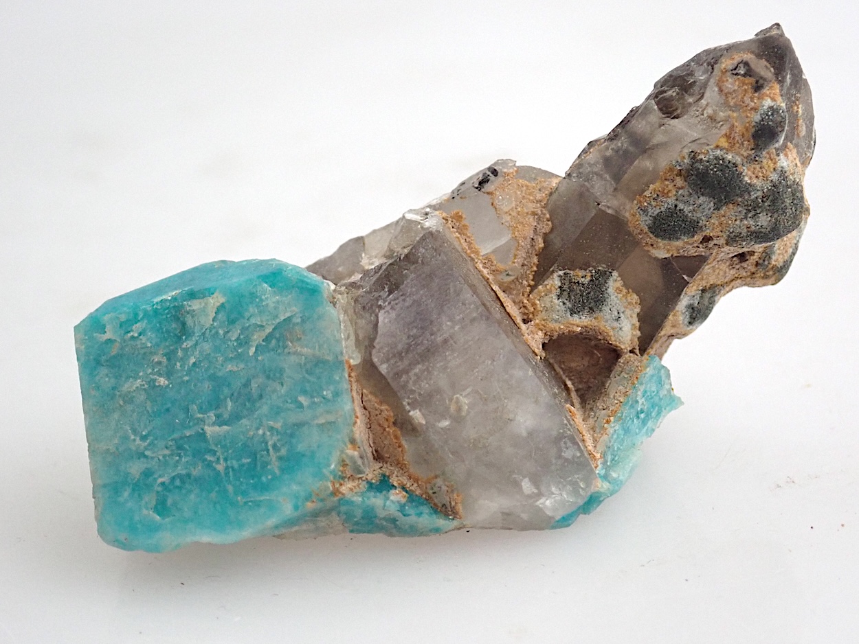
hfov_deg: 20.9
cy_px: 322
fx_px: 2333
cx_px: 430
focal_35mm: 94
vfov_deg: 15.7
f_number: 4.7
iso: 800
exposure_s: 1/80
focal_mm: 16.79
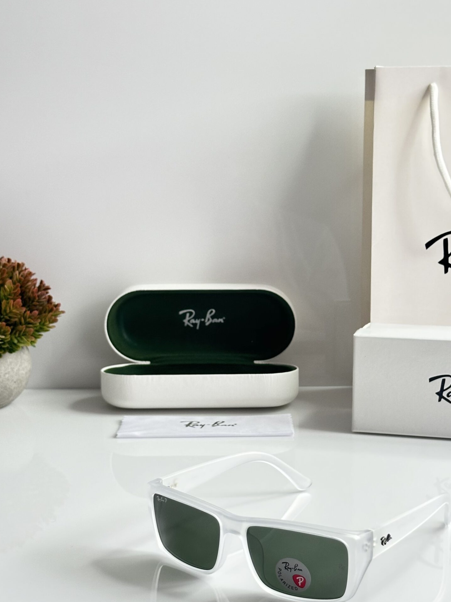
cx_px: 266
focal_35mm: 64
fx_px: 1112
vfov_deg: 30.1
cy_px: 378
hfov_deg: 22.9
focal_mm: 6.86
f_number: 1.78
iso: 200
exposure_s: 1/50
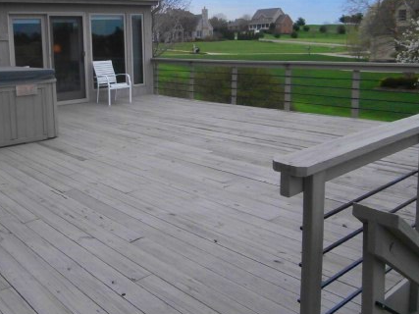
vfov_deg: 38.9
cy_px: 89
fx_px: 436
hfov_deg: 49.6
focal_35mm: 36
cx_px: 112
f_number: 3
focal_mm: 4.2
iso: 320
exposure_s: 1/250
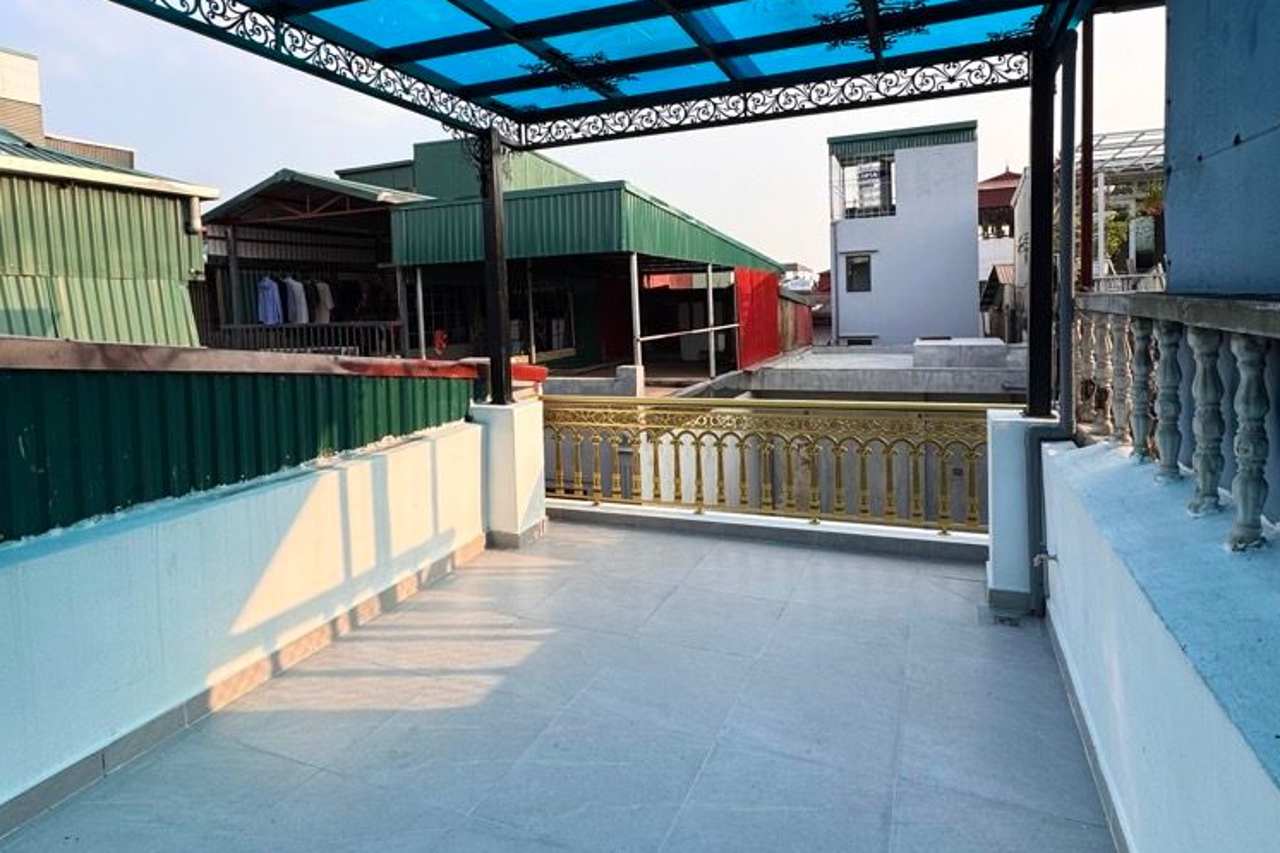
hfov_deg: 84.0
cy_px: 335
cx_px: 655
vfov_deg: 61.3
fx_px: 711
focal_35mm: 20
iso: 50
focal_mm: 2.22
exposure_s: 1/625
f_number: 2.2
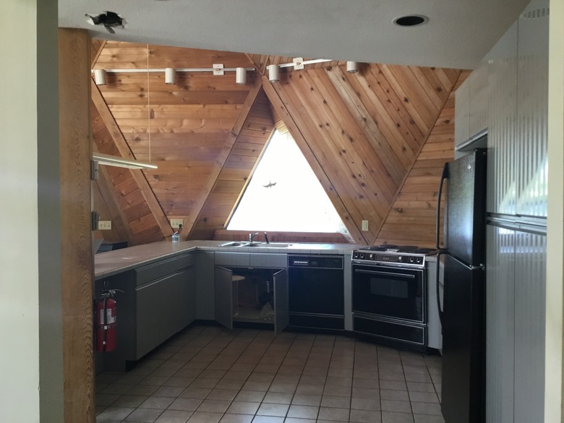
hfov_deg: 58.4
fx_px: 505
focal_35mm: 31
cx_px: 282
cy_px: 212
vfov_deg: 45.4
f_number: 2.4
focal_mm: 3.3
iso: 64
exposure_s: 1/33
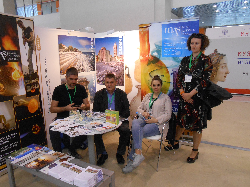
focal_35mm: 27
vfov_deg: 51.4
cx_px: 125
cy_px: 95
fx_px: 195
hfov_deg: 65.3
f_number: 3.5
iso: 400
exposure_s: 1/30
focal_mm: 4.6
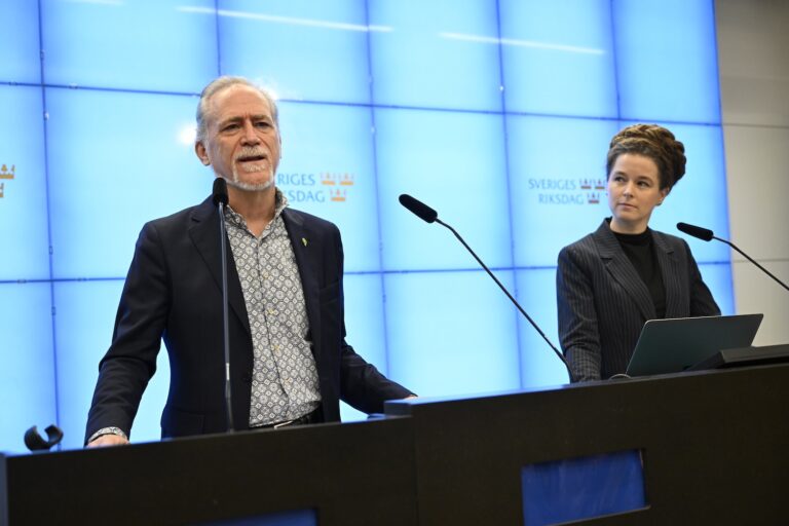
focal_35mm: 56
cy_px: 263
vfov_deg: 24.2
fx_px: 1227
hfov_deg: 35.6
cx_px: 394
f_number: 3.5
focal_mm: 56
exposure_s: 1/320
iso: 3200
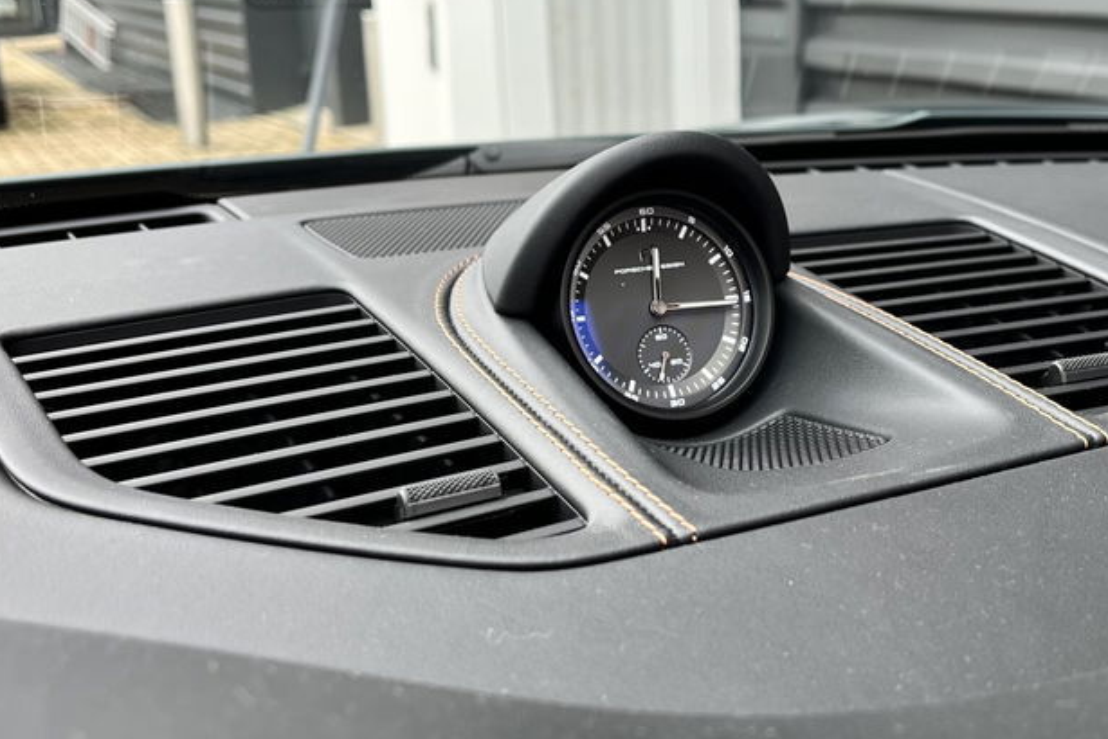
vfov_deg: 29.9
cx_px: 739
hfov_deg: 43.0
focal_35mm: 45
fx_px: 1385
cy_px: 366
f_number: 1.6
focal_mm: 5.1
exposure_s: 1/122
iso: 40
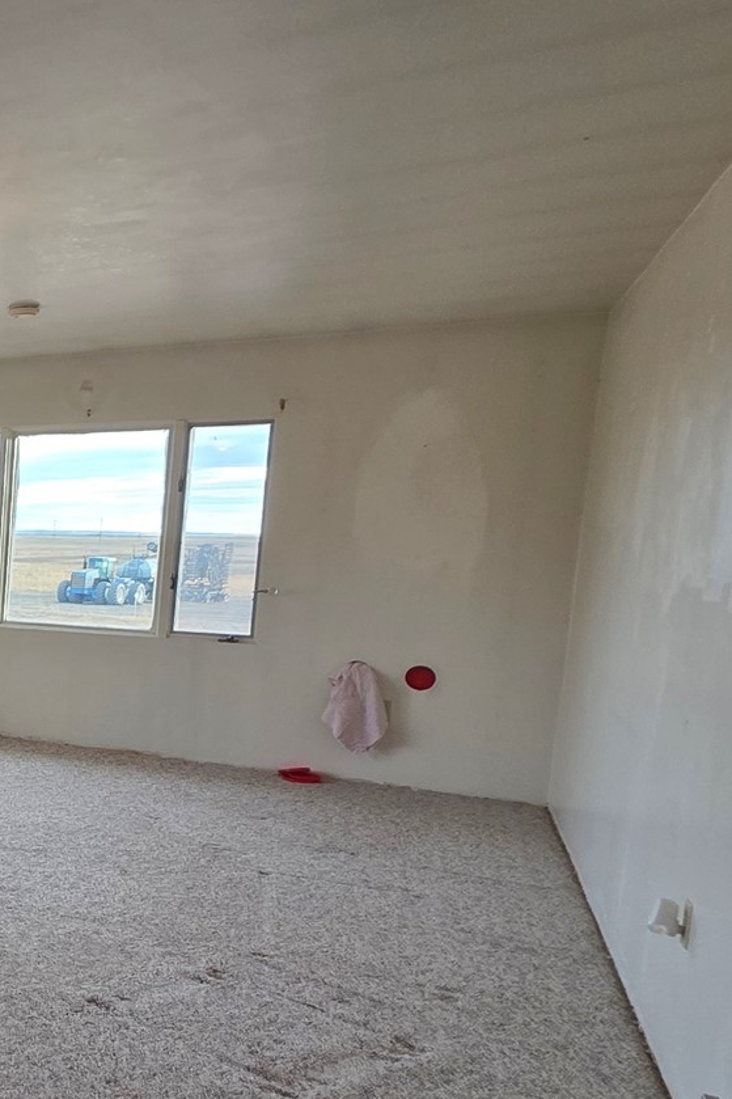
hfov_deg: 26.7
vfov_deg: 56.9
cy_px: 644
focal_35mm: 33
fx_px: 1007
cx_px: -399
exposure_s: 1/120
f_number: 1.9
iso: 125
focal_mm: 2.2
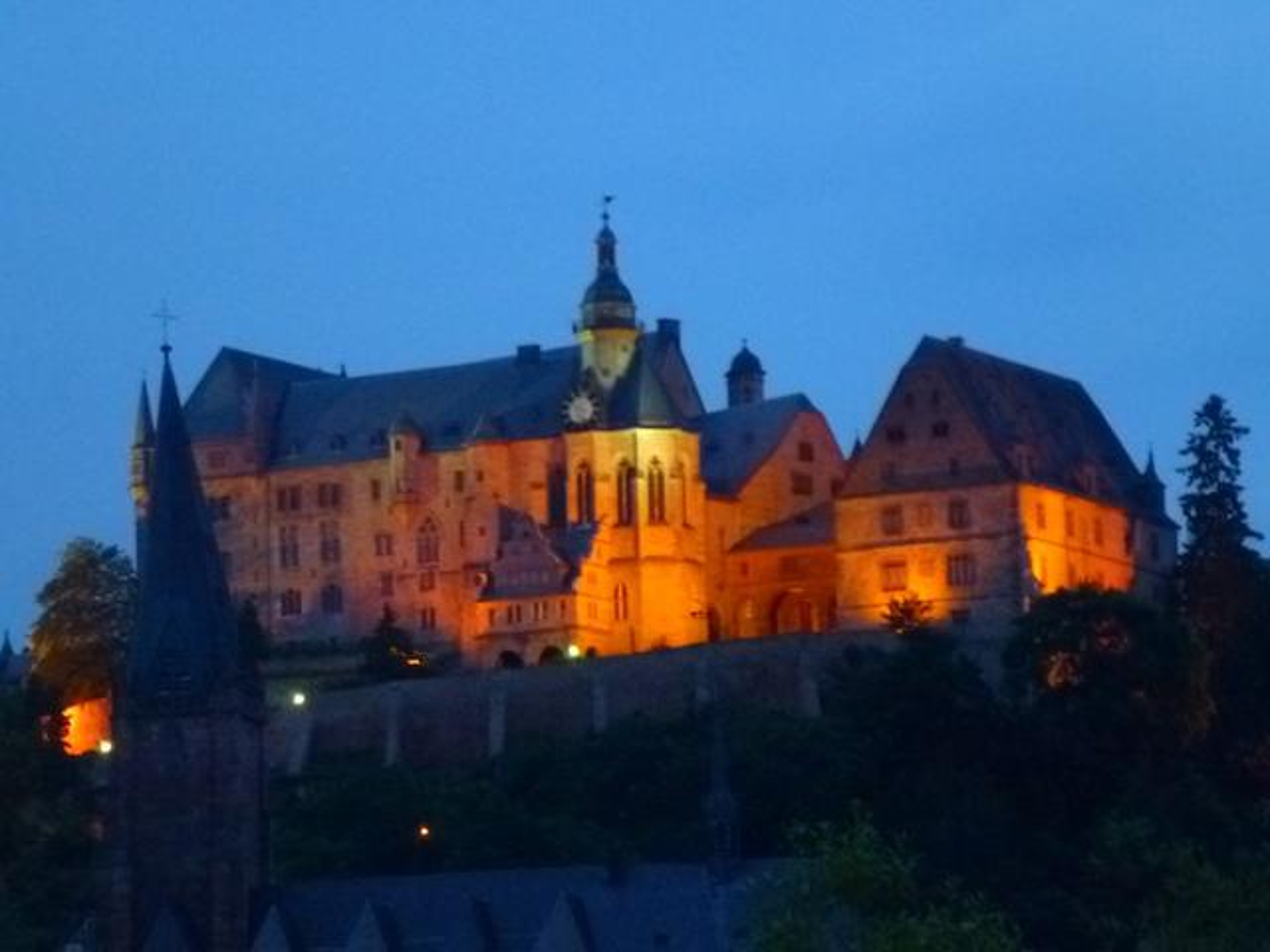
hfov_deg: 8.4
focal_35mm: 235
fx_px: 8622
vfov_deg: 6.3
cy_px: 476
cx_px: 635
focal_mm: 38.3
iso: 800
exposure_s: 1/4
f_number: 5.5
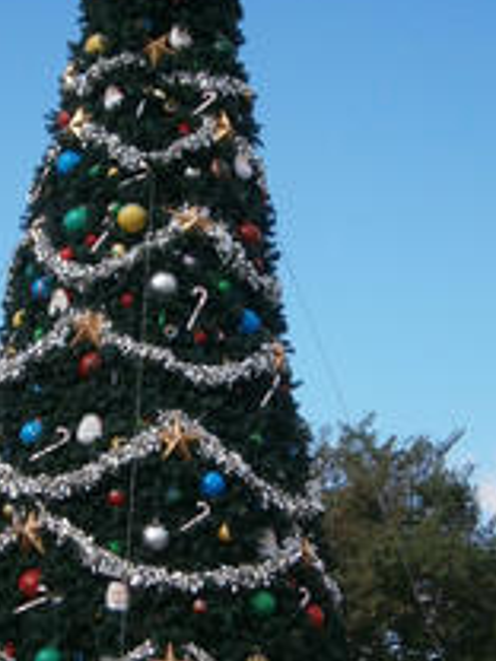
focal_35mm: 113
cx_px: 180
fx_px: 2159
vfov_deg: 17.4
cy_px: 315
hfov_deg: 13.1
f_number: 3.4
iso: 80
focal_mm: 8.3
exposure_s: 1/1000
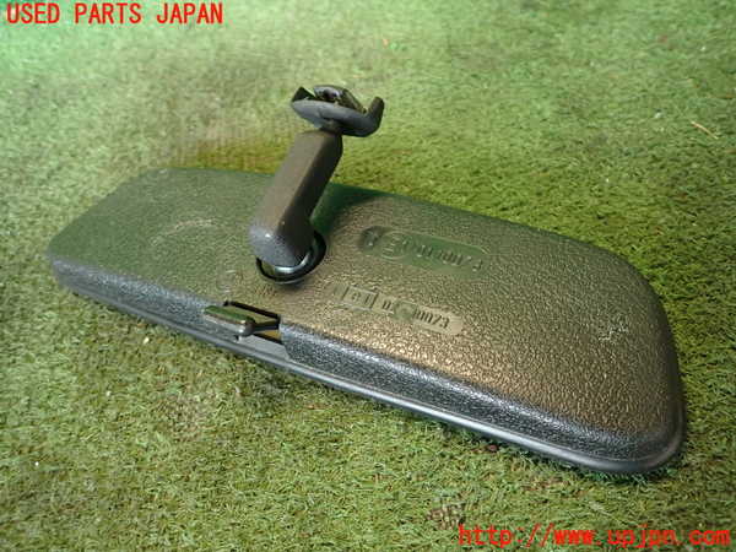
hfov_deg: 69.4
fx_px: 532
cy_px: 276
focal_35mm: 25
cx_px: 368
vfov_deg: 54.9
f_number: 2
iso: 250
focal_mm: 4.5
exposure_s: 1/30
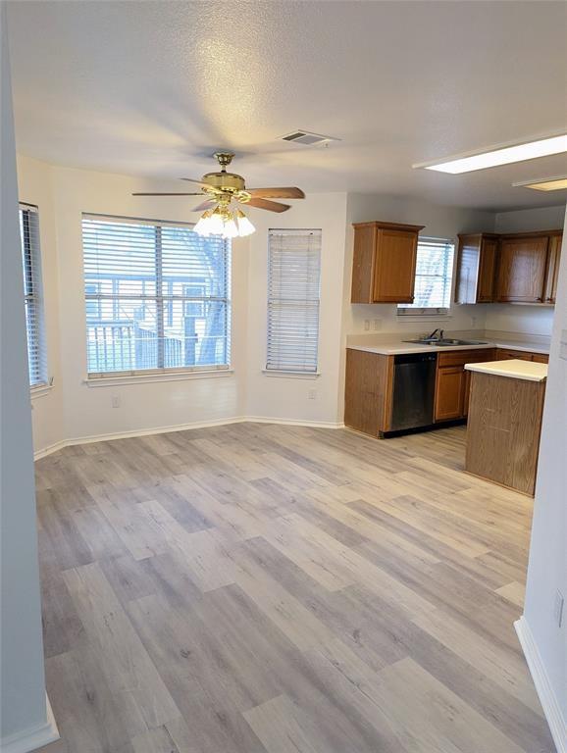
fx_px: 523
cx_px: 284
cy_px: 376
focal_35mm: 24
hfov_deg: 56.9
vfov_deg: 71.5
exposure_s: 1/120
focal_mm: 6.81
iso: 506
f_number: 1.85
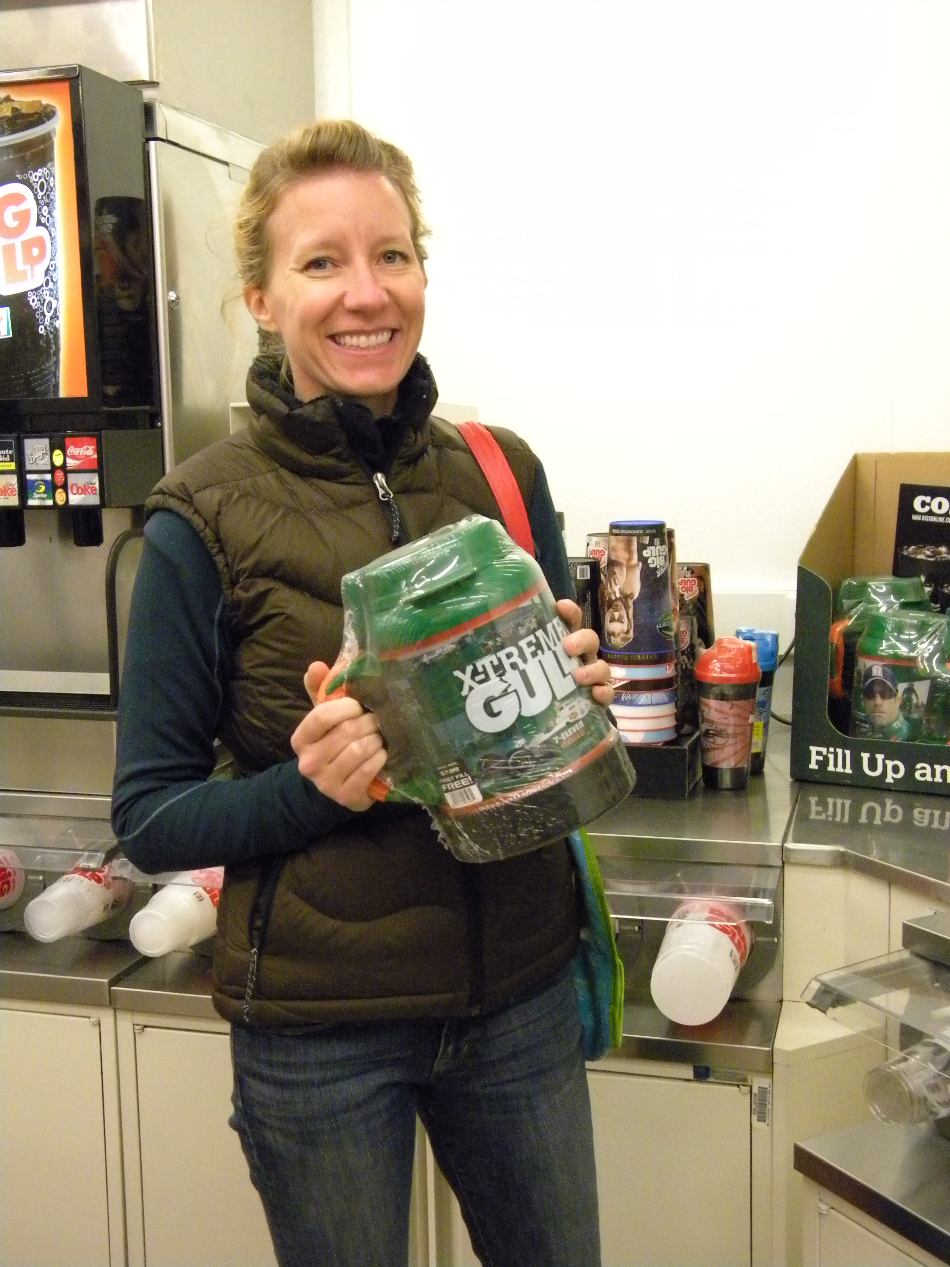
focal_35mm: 41
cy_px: 634
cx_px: 475
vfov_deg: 45.8
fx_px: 1500
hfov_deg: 35.1
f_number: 3.8
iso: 800
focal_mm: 7.3
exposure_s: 1/69.8
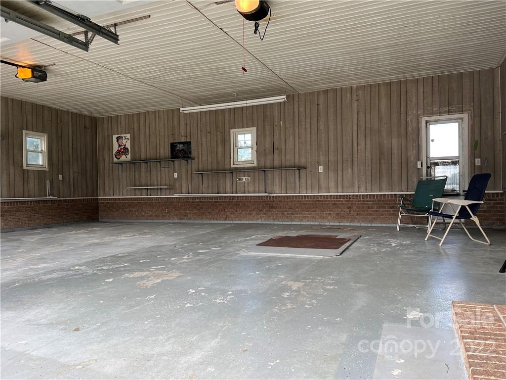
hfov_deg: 67.3
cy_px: 190
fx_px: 380
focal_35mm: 26
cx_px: 253
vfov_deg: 53.1
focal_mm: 5.7
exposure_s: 1/211
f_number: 1.5
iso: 50
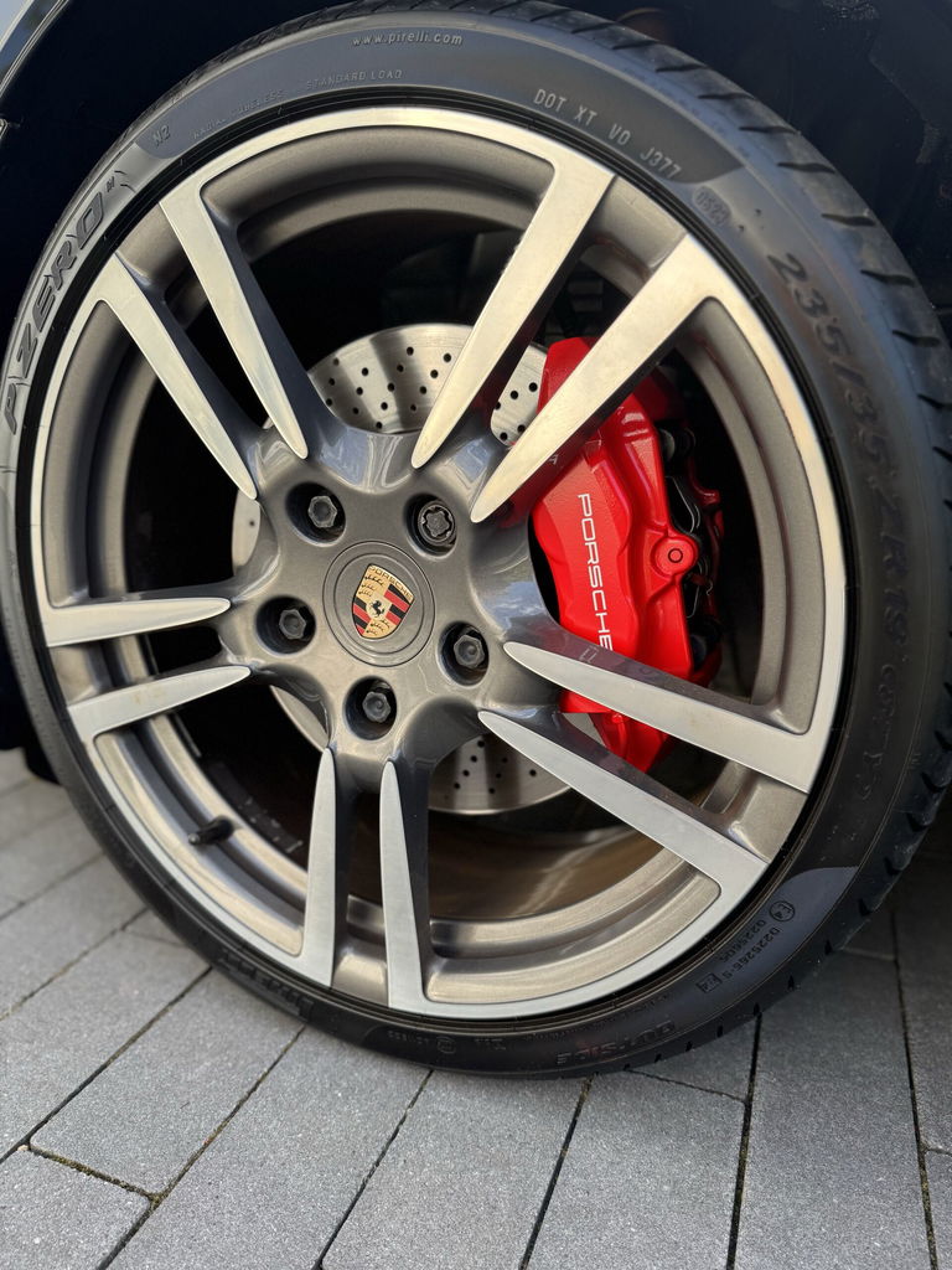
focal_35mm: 24
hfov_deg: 56.8
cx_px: 476
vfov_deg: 71.6
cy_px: 635
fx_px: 880
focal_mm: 6.76
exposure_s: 1/356
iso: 80
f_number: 1.78
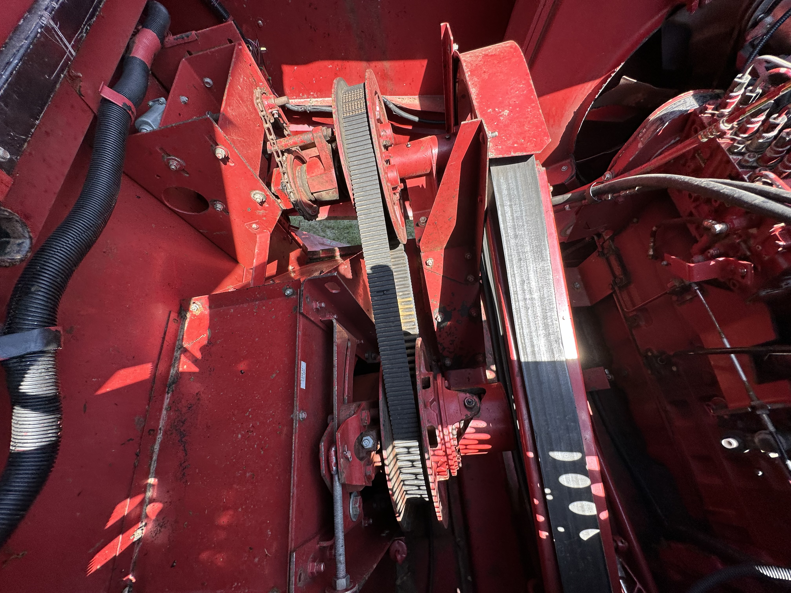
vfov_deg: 85.7
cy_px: 296
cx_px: 396
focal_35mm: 14
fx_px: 320
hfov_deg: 102.1
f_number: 2.2
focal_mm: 2.22
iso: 40
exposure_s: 1/410
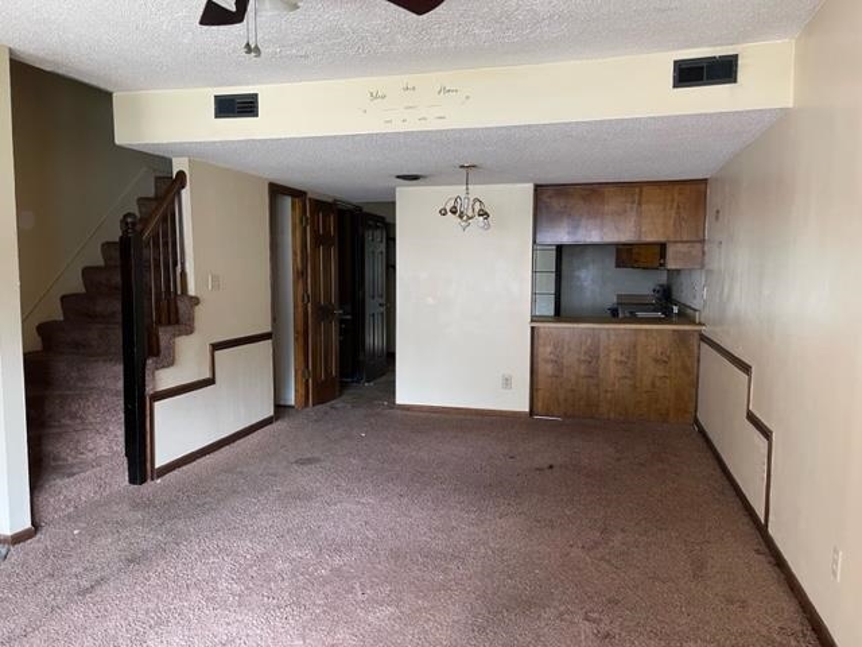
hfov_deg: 67.3
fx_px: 647
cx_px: 431
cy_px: 324
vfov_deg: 53.1
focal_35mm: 26
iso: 250
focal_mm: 5.1
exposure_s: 1/60
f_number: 1.6
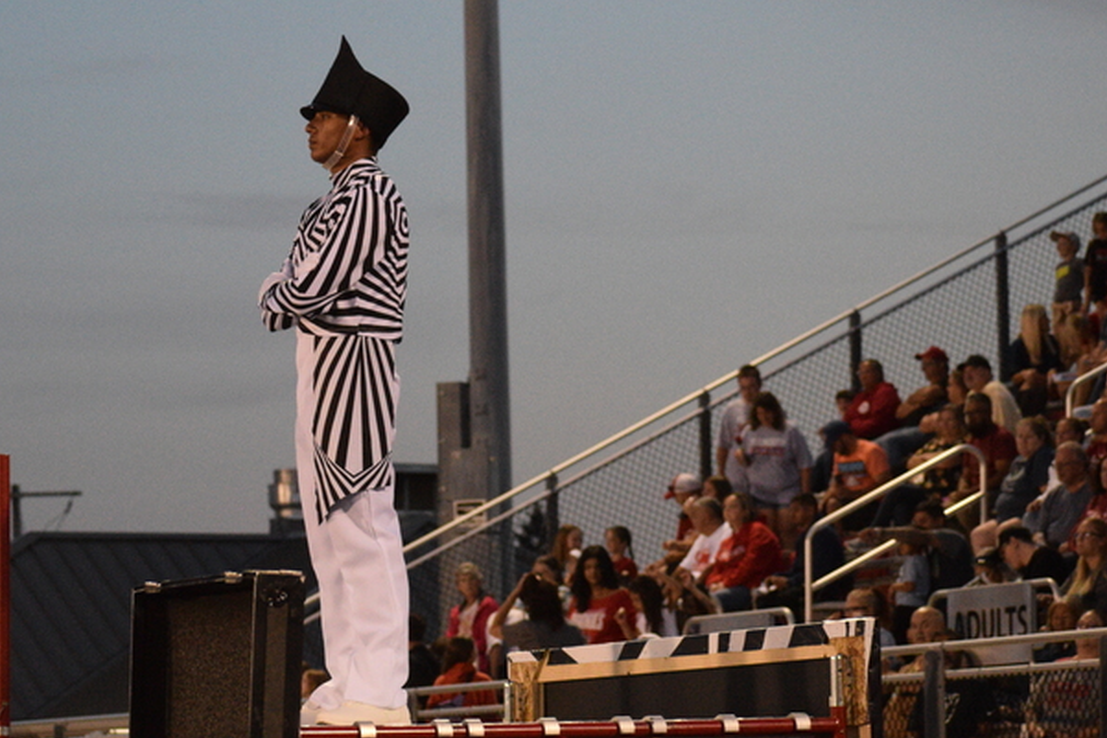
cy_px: 229
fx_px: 5505
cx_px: 274
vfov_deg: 7.7
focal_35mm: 179
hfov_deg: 11.5
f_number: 4.5
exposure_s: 1/250
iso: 3200
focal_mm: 70
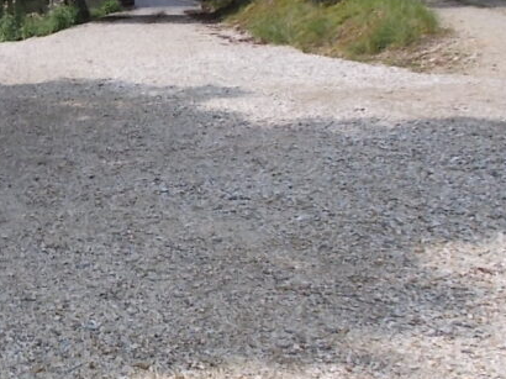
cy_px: 156
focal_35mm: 65
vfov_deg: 22.5
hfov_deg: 27.1
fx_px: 950
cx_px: -63
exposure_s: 1/100
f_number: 8
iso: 80
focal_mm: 4.6
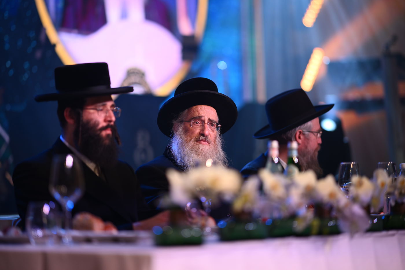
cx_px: 202
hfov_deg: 19.5
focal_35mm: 105
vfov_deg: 13.0
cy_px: 135
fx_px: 1181
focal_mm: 105
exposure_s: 1/800
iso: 640
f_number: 1.4
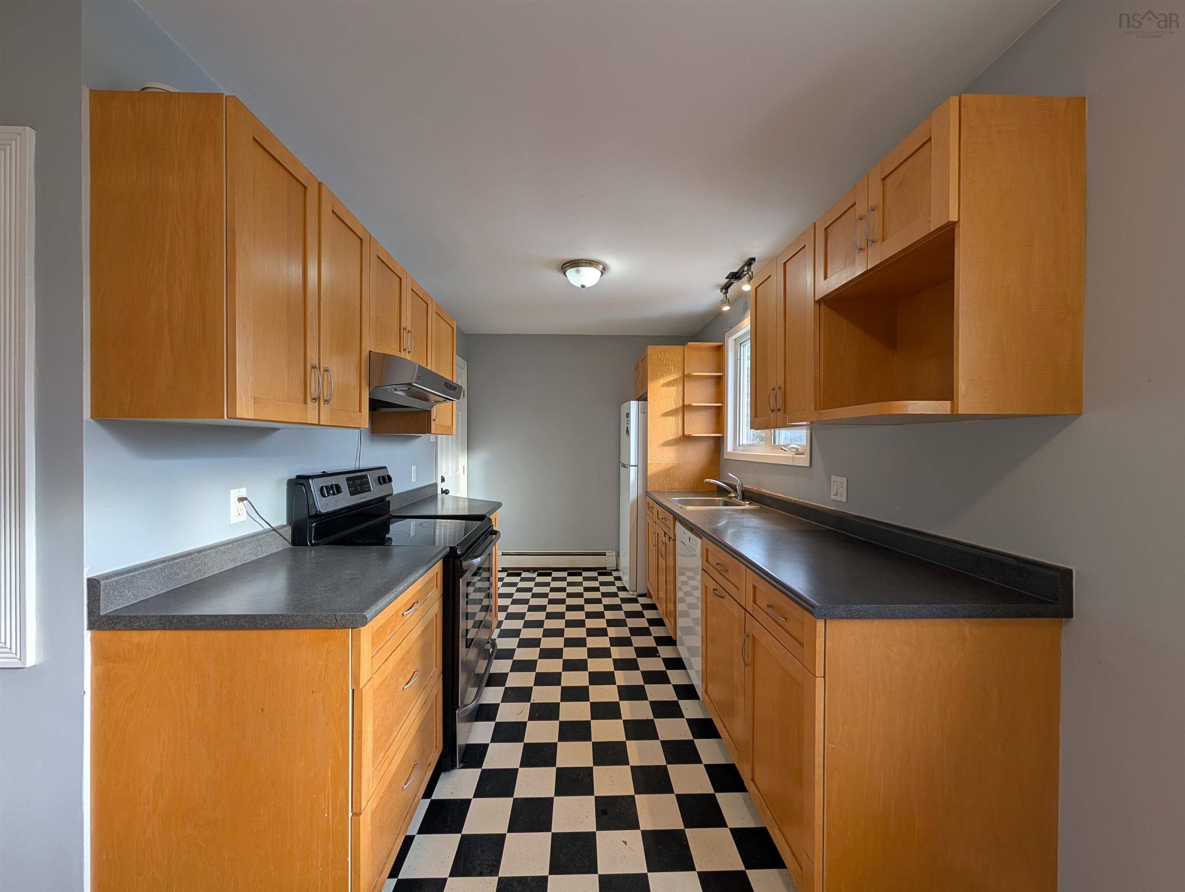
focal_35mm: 12
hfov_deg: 110.5
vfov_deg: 94.6
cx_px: 592
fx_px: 411
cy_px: 446
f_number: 1.7
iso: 80
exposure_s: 1/120
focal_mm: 2.02
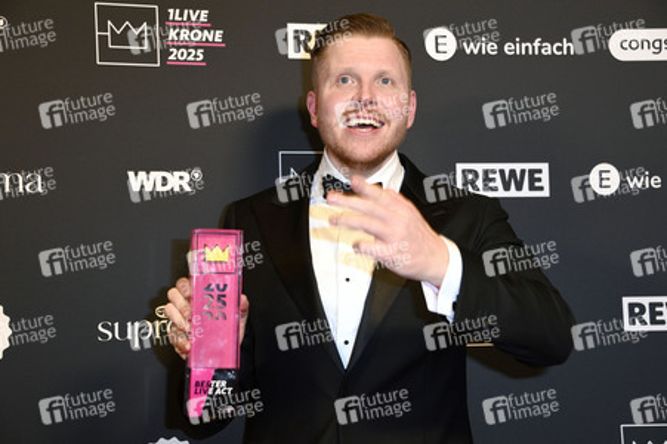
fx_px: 1203
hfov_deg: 31.0
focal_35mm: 65
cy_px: 222
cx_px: 334
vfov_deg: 20.9
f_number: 5
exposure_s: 1/200
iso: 1600
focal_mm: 65
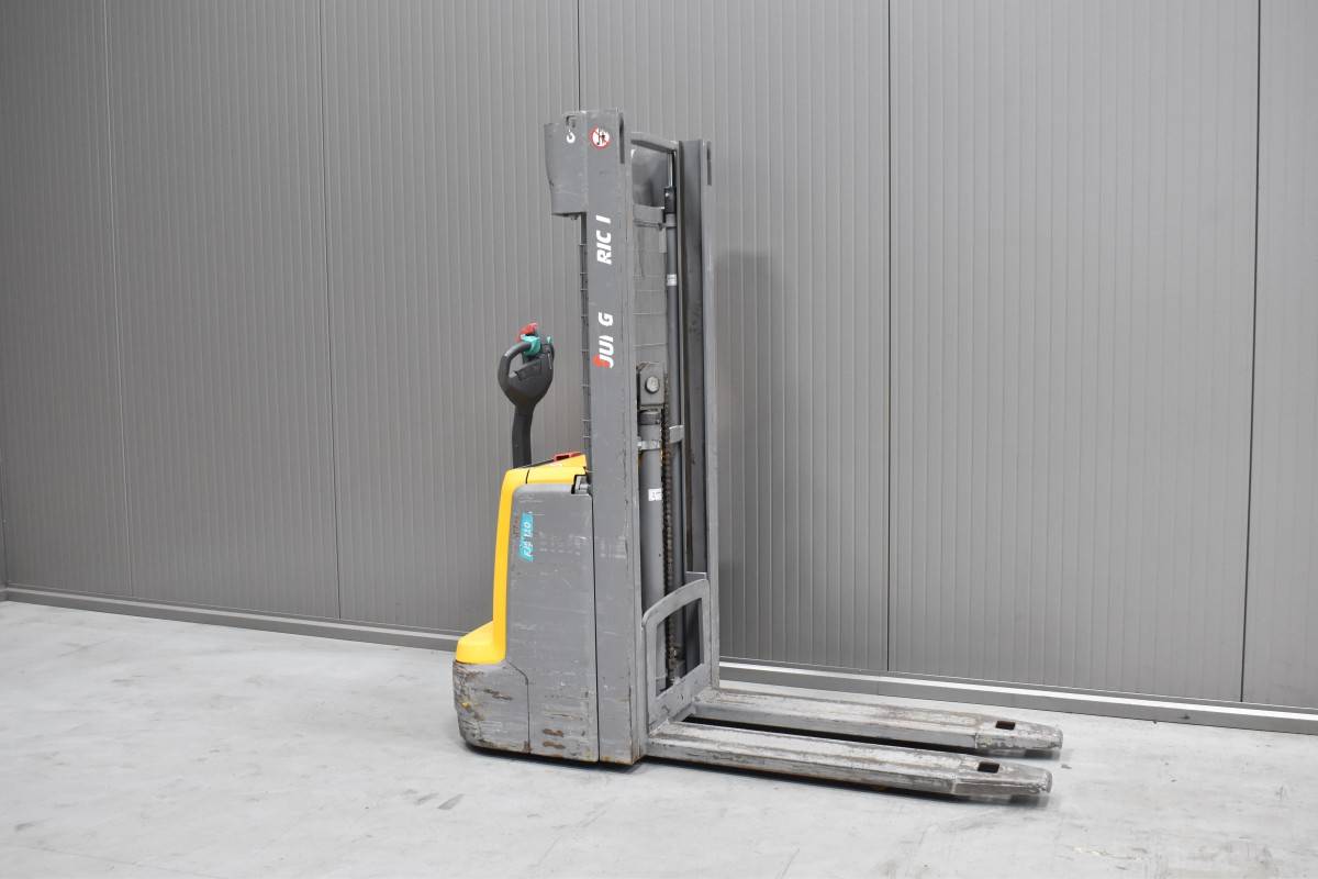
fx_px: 1263
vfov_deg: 38.4
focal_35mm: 34
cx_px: 659
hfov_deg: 55.1
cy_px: 440
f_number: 5
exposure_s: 1/30
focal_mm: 23
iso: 1600
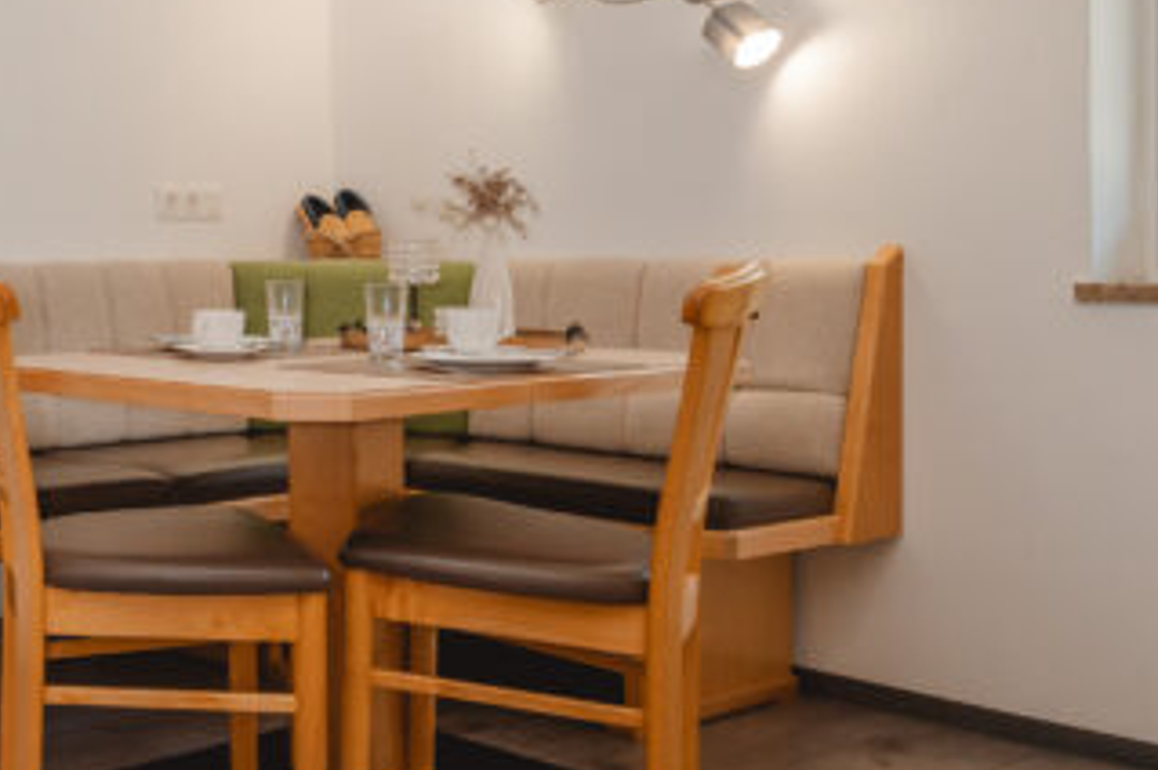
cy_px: 285
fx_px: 1446
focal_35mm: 45
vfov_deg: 29.7
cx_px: -258
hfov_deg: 34.3
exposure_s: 1/200
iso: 320
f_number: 5.6
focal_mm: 14
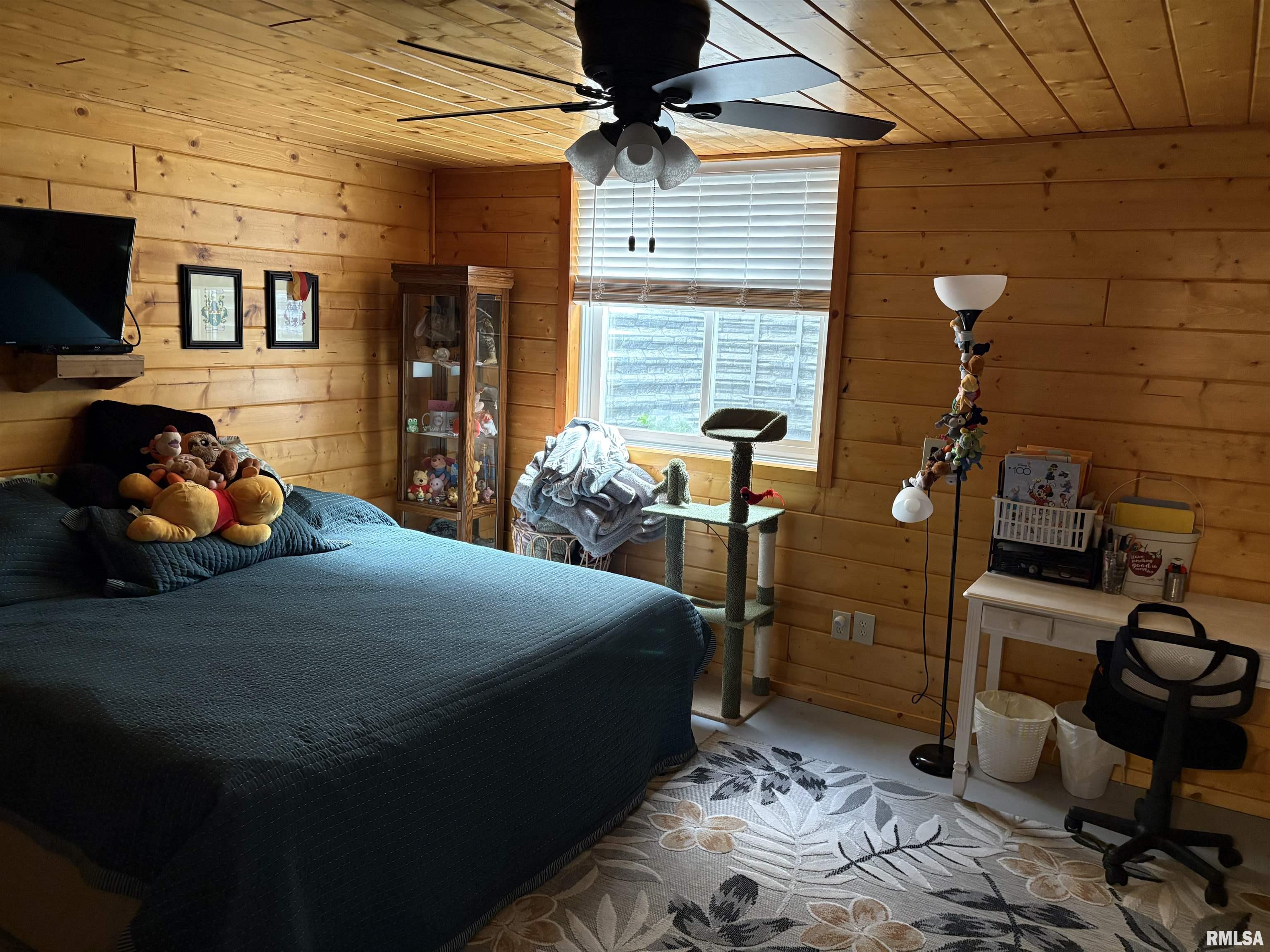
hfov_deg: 67.3
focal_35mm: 26
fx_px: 954
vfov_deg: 53.1
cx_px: 635
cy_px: 476
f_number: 1.6
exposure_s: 1/60
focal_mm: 5.96
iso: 320
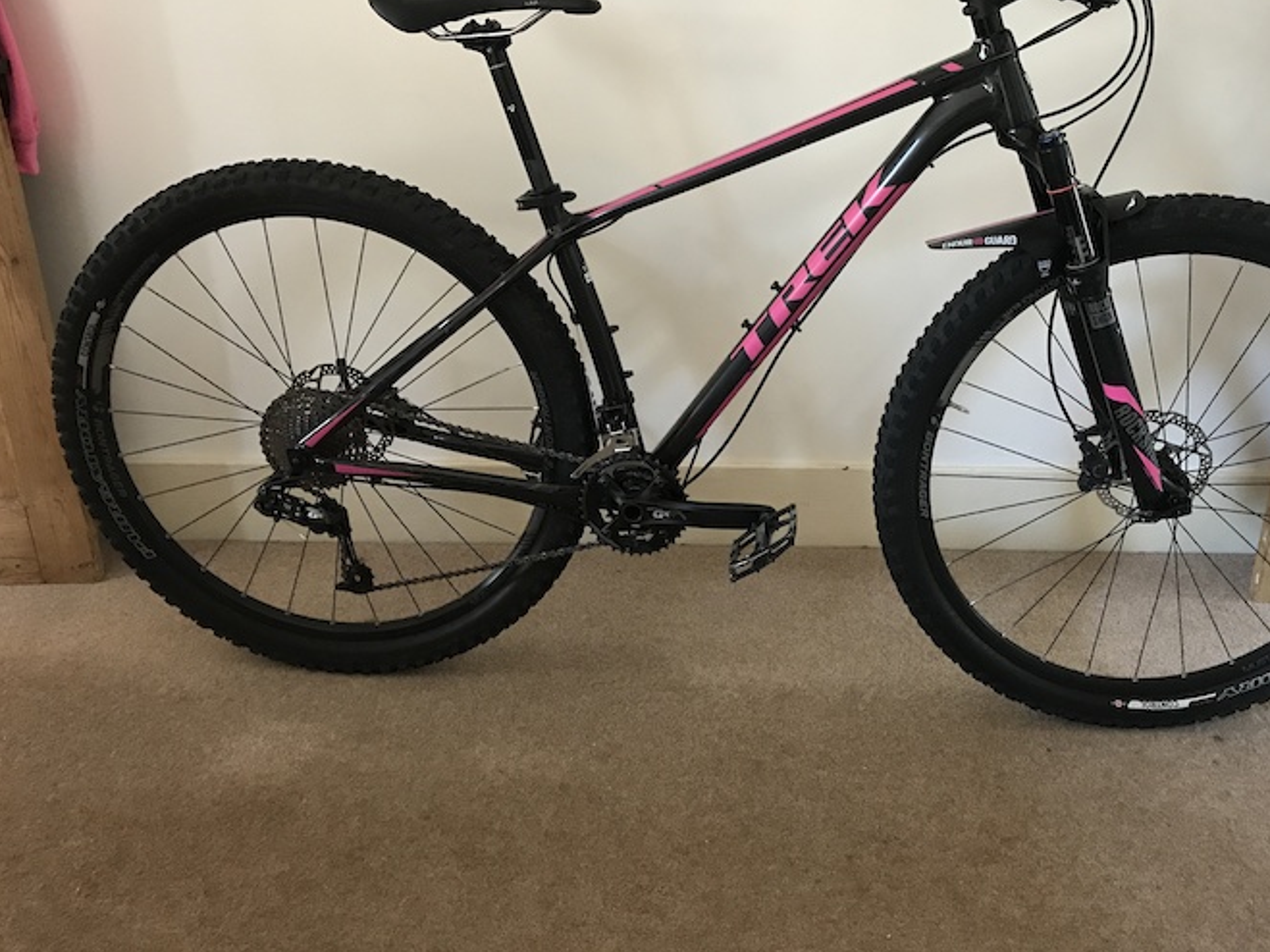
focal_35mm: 34
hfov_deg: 53.7
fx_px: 1247
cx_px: 738
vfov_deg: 41.6
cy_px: 376
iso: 100
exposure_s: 1/17
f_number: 1.8
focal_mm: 3.99
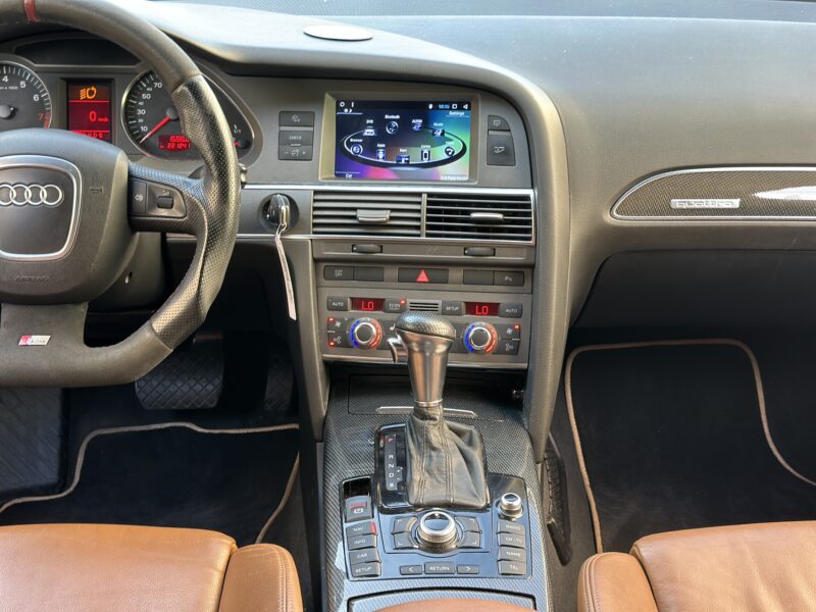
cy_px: 306
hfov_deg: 39.7
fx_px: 1131
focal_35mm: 48
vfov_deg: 30.3
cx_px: 408
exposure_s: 1/63
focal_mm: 6.86
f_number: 1.78
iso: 80
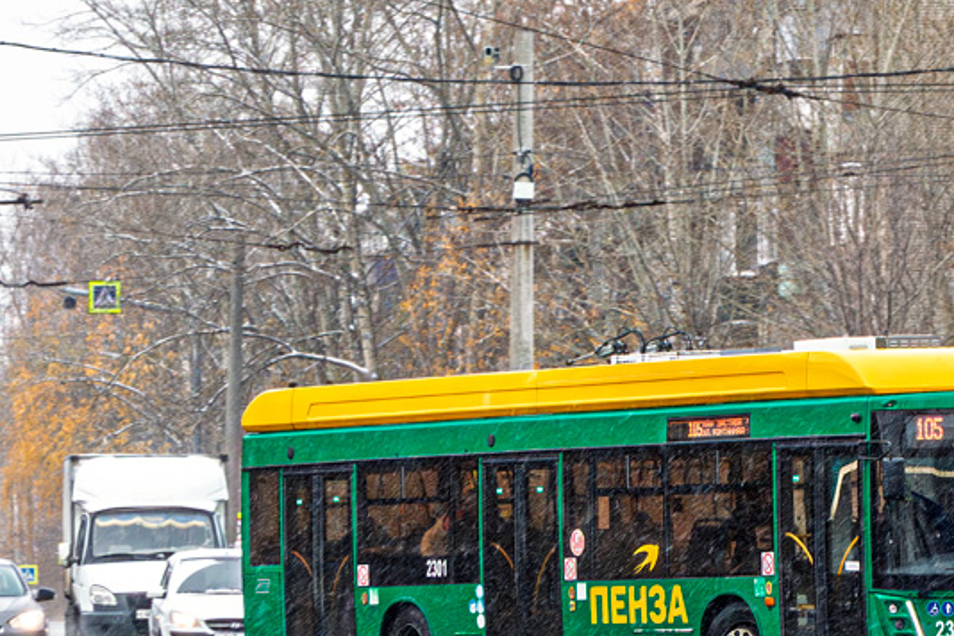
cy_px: 157
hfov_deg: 7.3
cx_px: 757
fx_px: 7446
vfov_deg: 4.9
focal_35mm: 281
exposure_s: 1/160
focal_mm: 37.1
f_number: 9
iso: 200
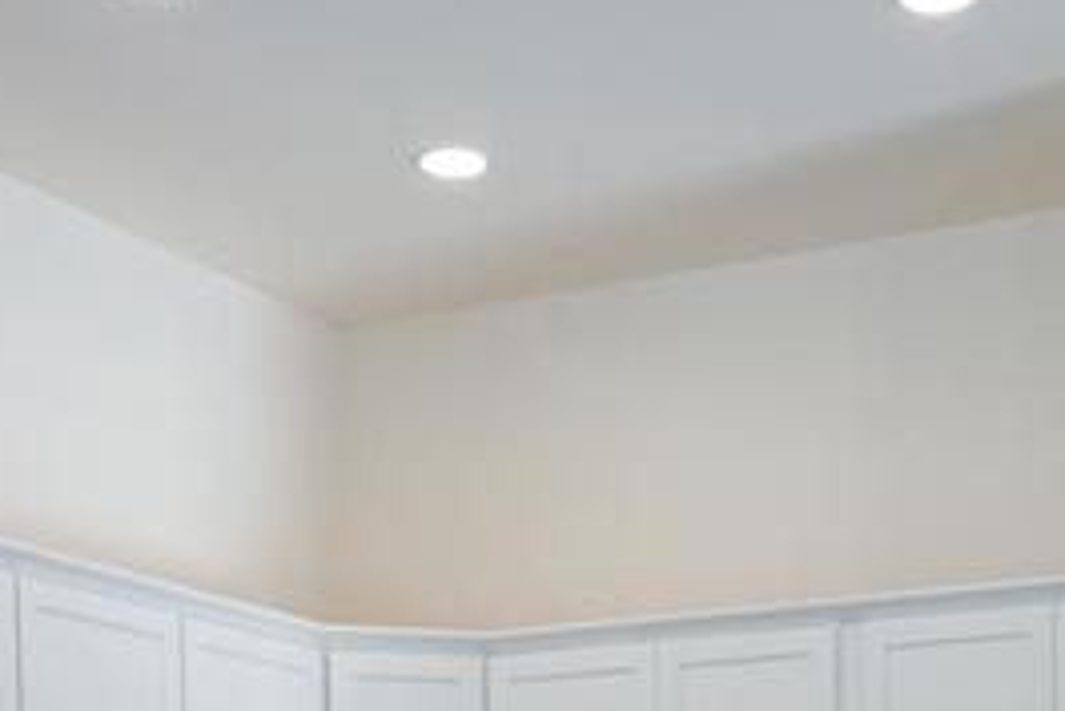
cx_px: 679
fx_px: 2575
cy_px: 1330
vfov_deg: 13.8
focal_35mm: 87
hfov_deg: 23.3
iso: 250
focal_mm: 16
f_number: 4
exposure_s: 1/160
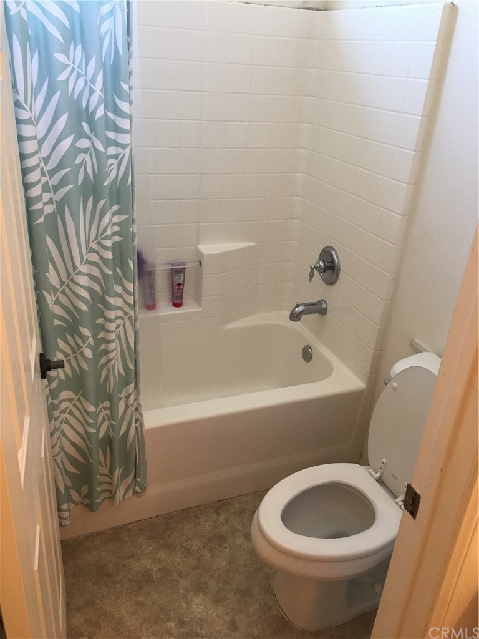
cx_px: 240
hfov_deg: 48.2
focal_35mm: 29
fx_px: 535
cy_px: 320
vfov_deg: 61.7
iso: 32
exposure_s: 1/15
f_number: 2.2
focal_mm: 4.15
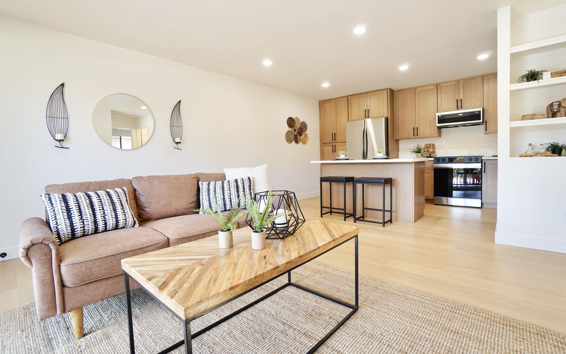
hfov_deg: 97.8
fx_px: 247
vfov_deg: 71.3
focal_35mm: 16
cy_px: 172
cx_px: 291
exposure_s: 1/60
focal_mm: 10
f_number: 4
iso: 400
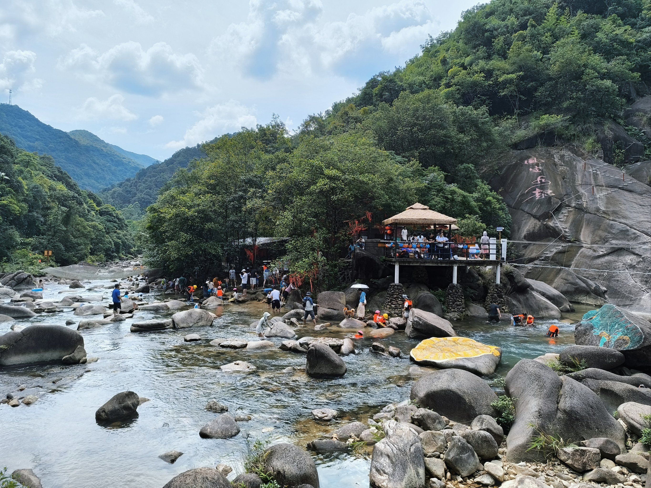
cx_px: 326
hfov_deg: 73.9
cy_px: 244
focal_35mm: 23
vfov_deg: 58.9
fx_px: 433
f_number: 1.65
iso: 50
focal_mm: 6.14
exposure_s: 1/667
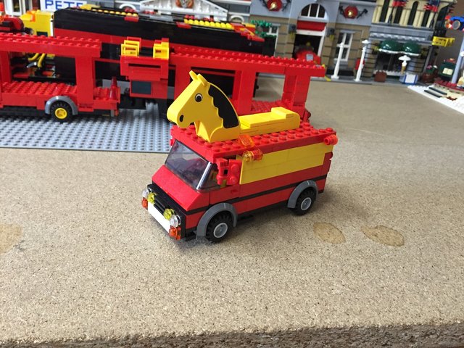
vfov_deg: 48.2
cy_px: 174
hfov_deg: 61.7
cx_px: 232
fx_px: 389
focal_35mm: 29
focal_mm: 4.15
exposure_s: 1/30
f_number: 2.2
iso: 160
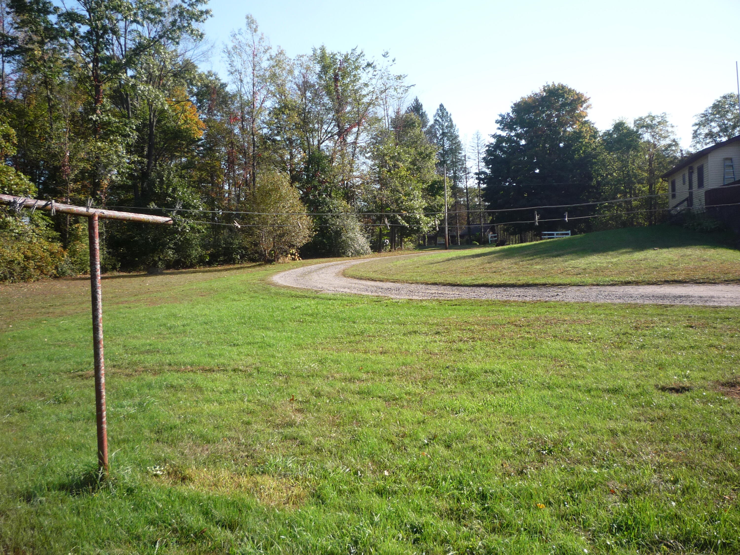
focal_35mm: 32
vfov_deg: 44.2
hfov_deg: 56.8
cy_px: 278
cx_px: 370
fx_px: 684
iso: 100
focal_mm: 5.2
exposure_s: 1/250
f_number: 4
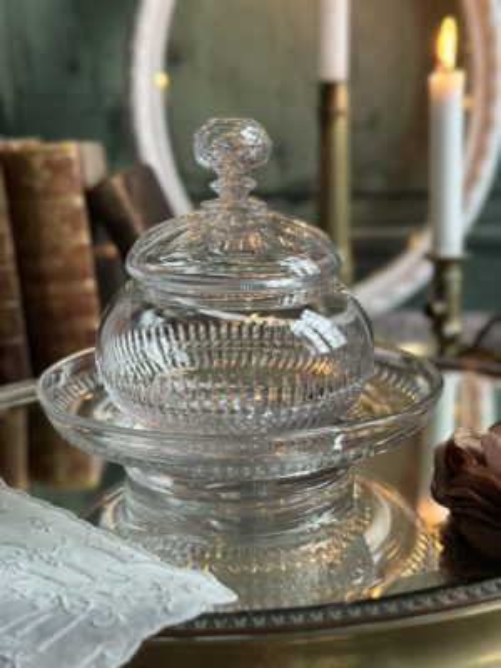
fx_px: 926
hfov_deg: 30.3
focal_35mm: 48
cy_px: 334
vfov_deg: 39.7
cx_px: 250
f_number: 1.78
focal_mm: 6.86
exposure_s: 1/60
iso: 200
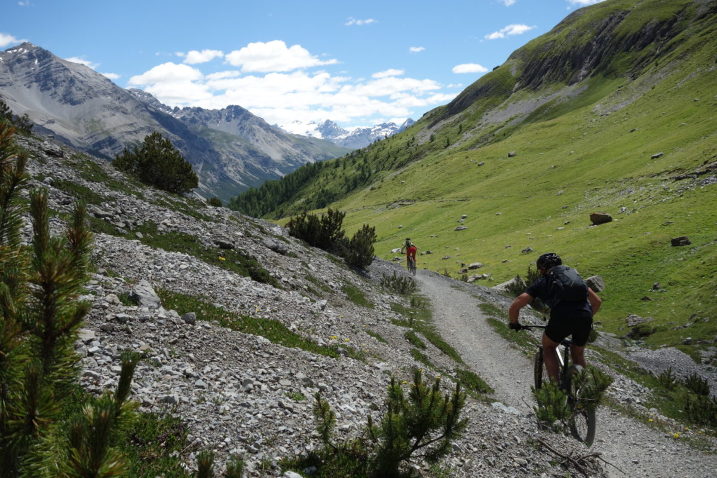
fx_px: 717
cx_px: 358
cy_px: 239
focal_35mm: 36
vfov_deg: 36.9
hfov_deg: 53.1
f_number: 5
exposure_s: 1/500
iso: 125
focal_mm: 13.42
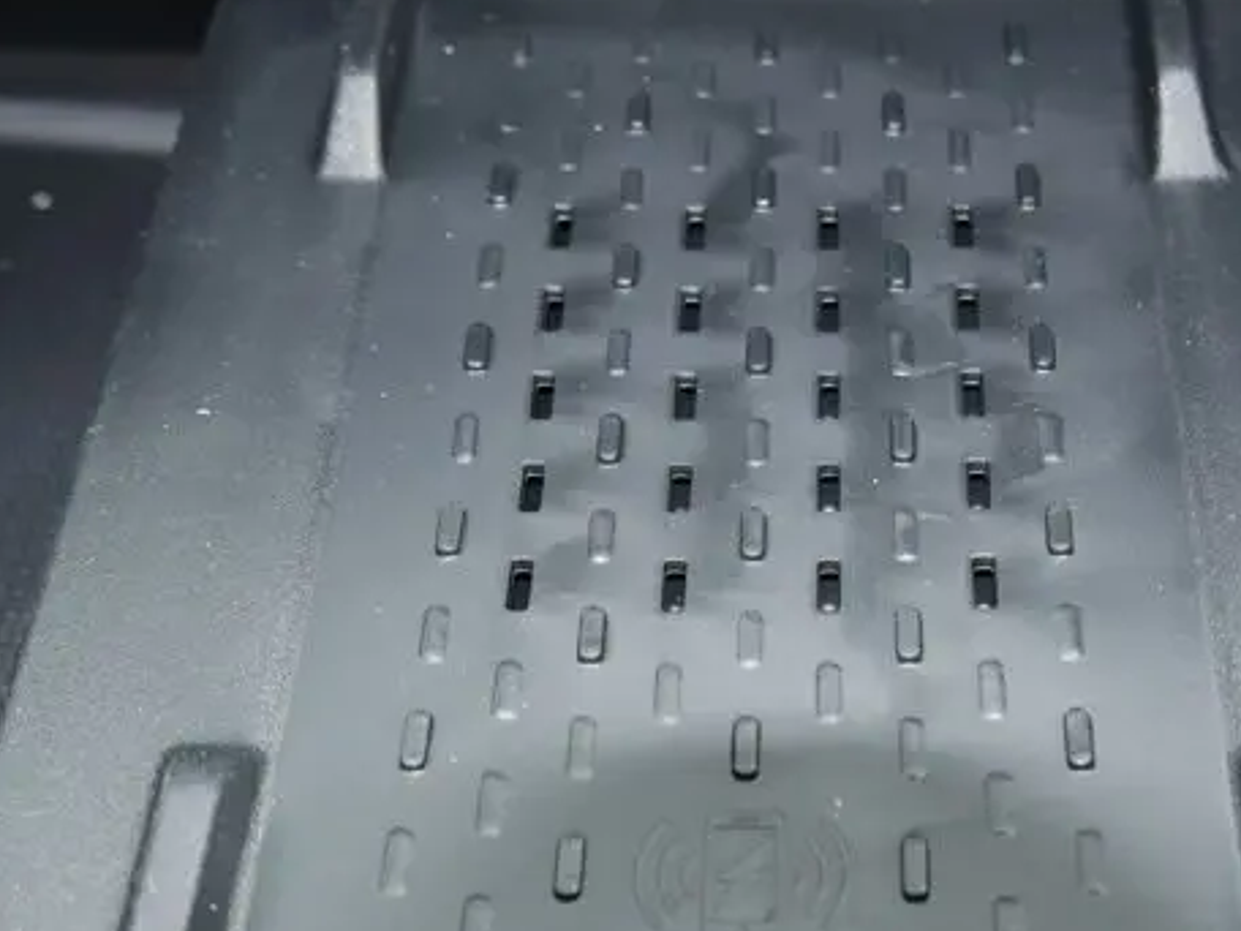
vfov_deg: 24.8
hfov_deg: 32.6
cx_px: 773
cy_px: 491
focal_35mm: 59
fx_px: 2115
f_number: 5
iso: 800
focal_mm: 21
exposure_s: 1/60
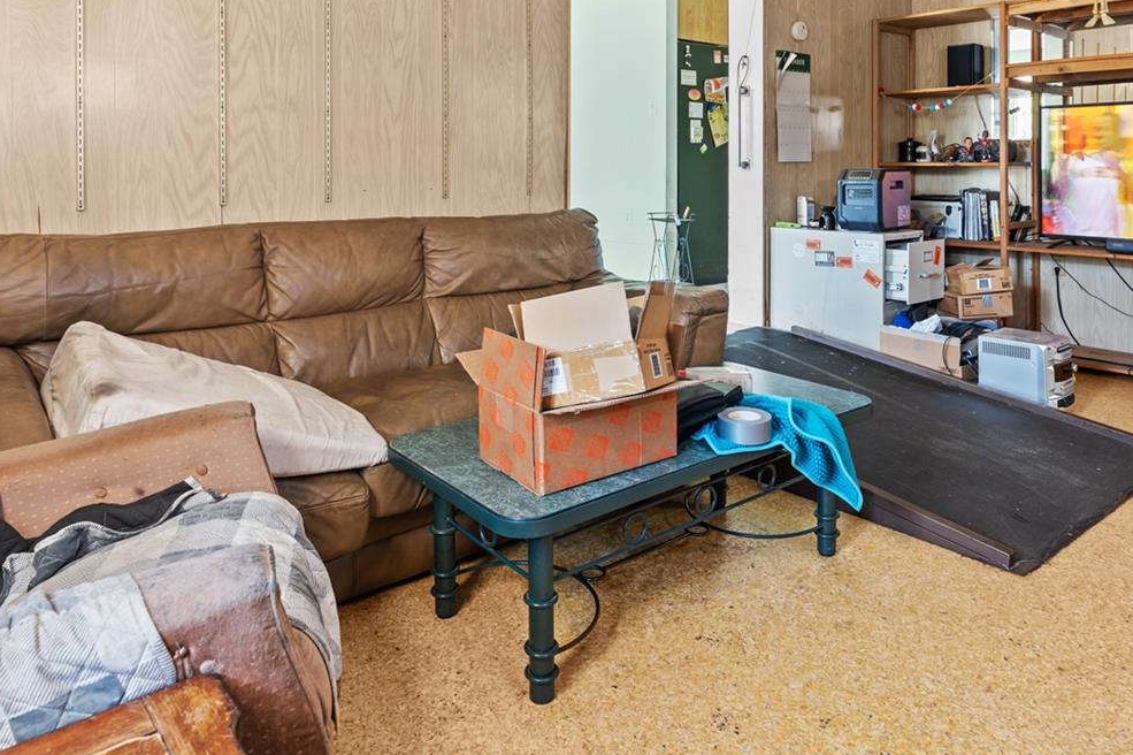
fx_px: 818
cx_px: 599
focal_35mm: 26
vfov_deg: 47.1
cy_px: 159
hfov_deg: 69.4
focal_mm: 16
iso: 250
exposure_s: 2.5
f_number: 8
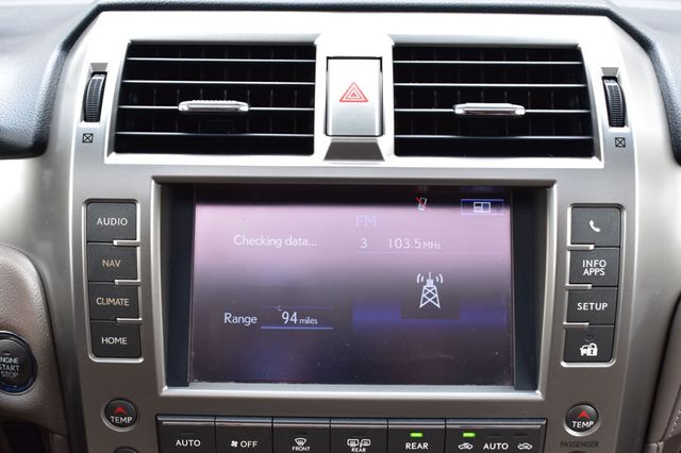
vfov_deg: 28.9
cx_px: 340
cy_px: 226
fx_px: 879
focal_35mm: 46
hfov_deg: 42.3
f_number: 7.1
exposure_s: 1/40
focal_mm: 31
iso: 400
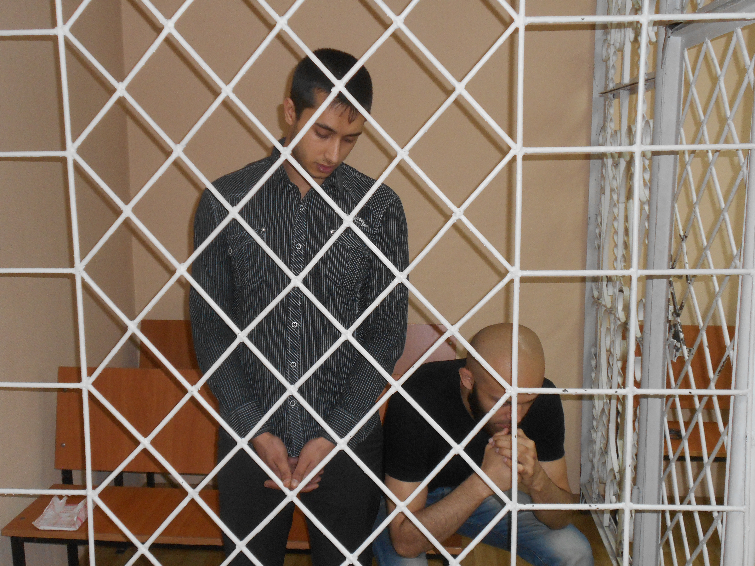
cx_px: 378
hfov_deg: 47.9
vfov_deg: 36.8
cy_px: 283
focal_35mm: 39
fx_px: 851
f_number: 3.9
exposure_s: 1/30
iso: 250
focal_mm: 6.7
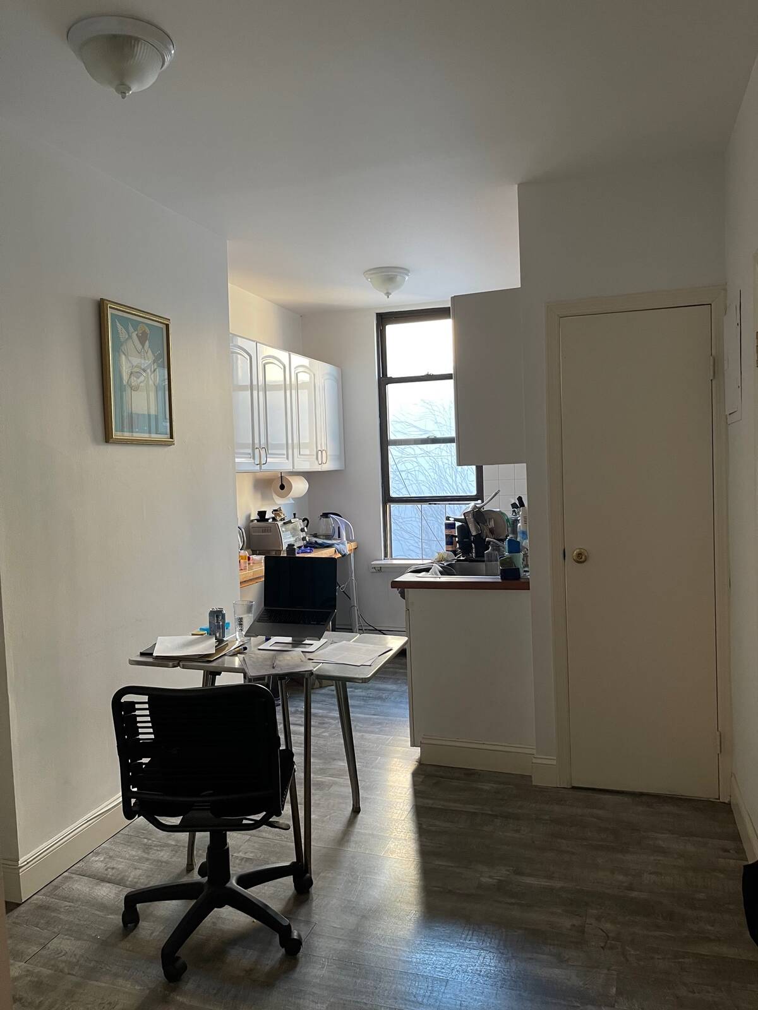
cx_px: 379
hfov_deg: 53.1
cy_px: 505
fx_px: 759
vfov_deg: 67.3
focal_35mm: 26
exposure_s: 1/60
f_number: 1.6
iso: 200
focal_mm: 5.1
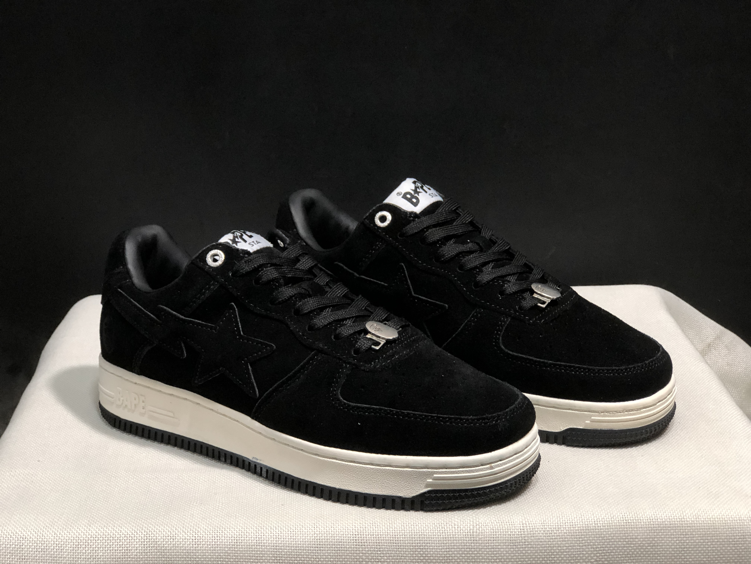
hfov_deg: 33.8
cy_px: 282
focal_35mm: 57
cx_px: 376
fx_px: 1237
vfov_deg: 25.7
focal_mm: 6.6
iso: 160
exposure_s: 1/30
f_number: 2.8
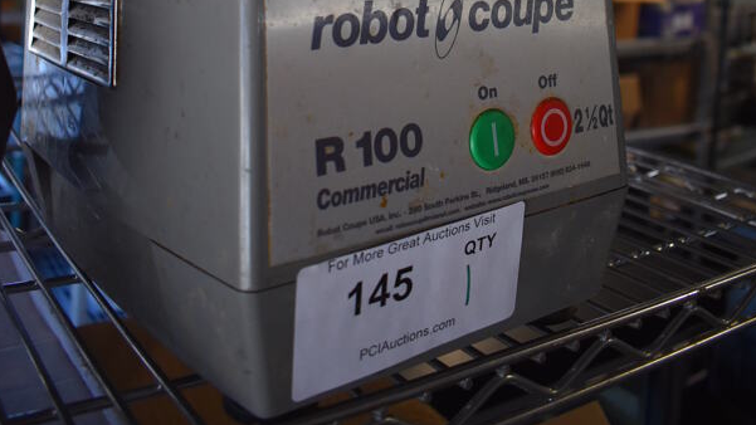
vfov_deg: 24.0
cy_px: -144
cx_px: 380
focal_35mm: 43
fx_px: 862
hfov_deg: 47.4
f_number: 3.5
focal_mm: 18
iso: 800
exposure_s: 1/200
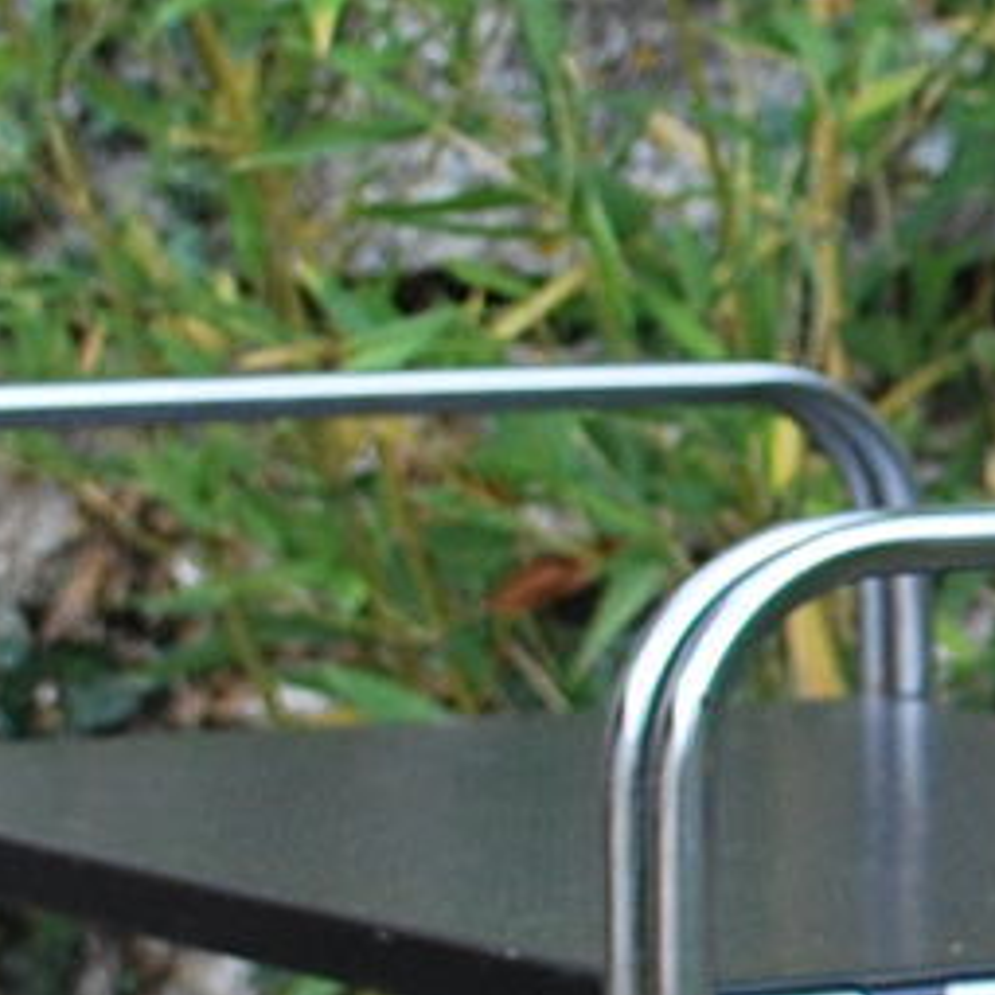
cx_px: 2259
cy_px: 839
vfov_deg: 6.9
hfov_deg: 6.6
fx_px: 8195
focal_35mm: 252
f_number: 4.5
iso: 200
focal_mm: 26
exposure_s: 1/80
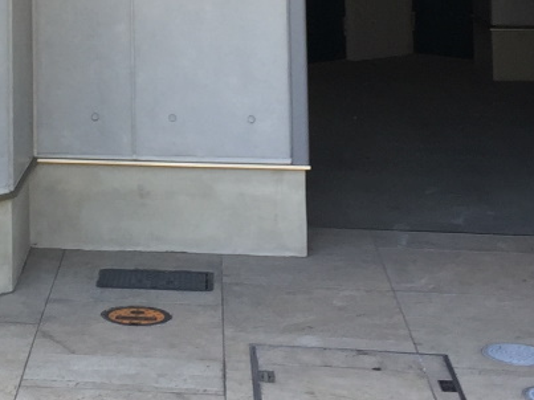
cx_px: -8
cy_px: -231
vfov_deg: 12.9
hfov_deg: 17.8
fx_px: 1666
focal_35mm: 108
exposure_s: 1/130
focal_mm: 4.15
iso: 32
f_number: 2.2
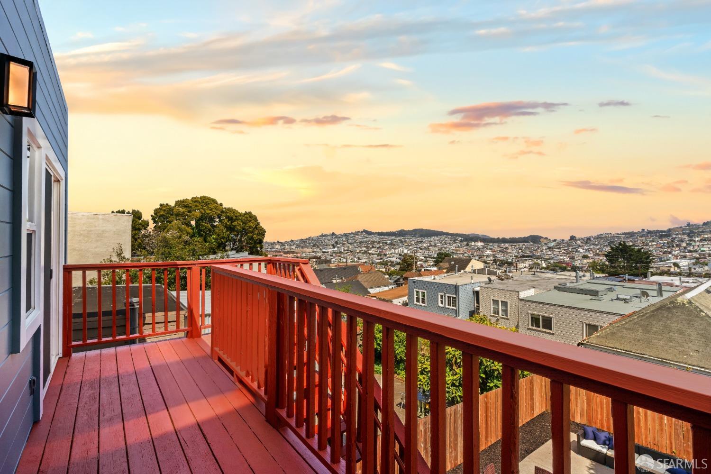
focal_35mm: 16
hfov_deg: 96.7
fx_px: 316
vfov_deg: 73.7
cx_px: 356
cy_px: 237
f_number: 16
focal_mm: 16
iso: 200
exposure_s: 1/40
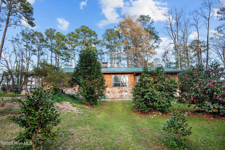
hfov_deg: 96.8
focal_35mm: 16
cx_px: 112
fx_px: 100
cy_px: 75
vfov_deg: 73.7
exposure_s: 1/200
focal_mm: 16
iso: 400
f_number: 7.1
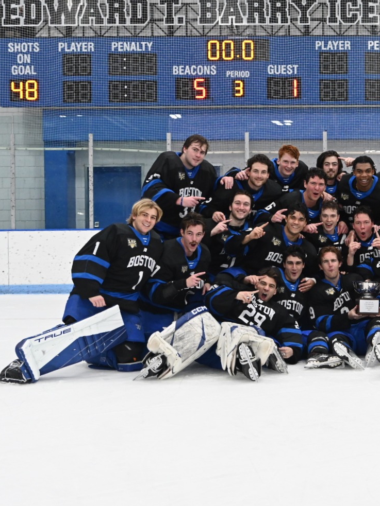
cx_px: 373
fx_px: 992
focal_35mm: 68
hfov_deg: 21.0
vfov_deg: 28.7
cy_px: 252
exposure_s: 1/1000
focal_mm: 31
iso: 2000
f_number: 2.8
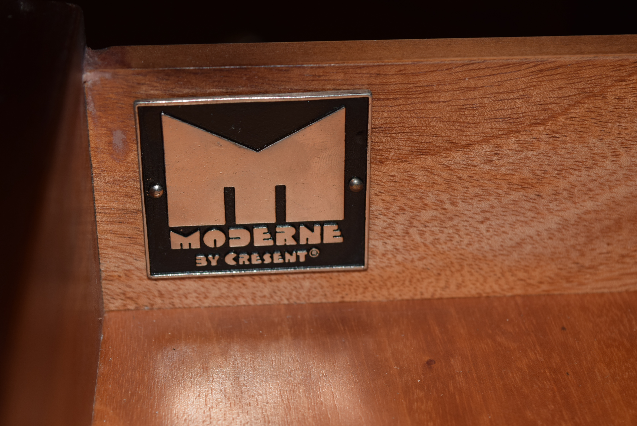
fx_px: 1461
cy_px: 213
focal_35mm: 82
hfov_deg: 24.6
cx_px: 318
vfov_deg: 16.6
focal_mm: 55
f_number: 5.6
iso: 450
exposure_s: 1/60
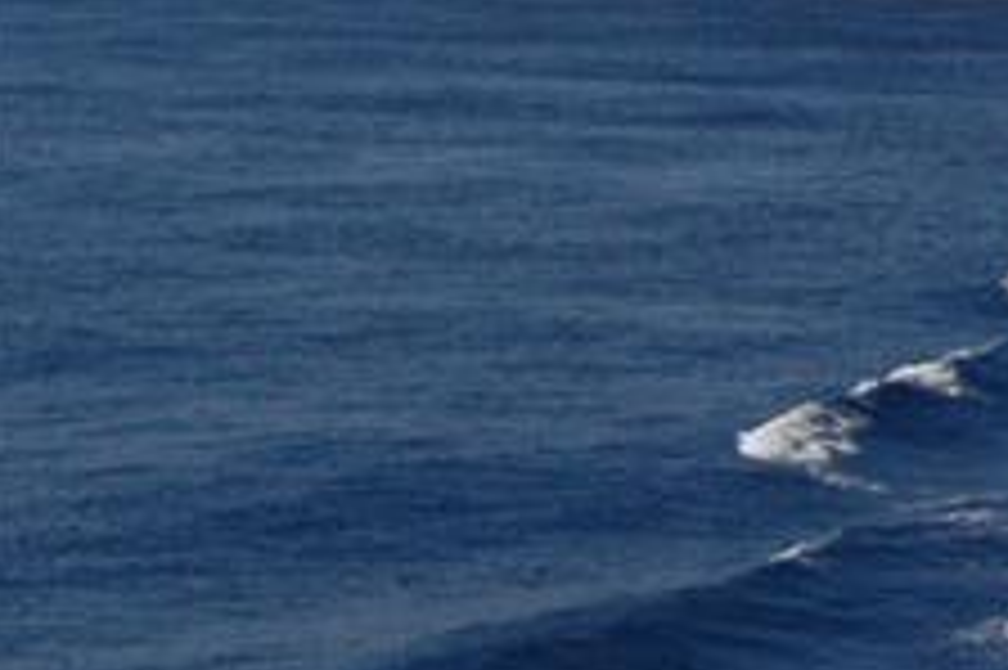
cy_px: -85
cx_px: 2578
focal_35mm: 163
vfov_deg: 8.4
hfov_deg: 10.5
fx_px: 4549
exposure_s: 1/180
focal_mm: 21
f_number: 25
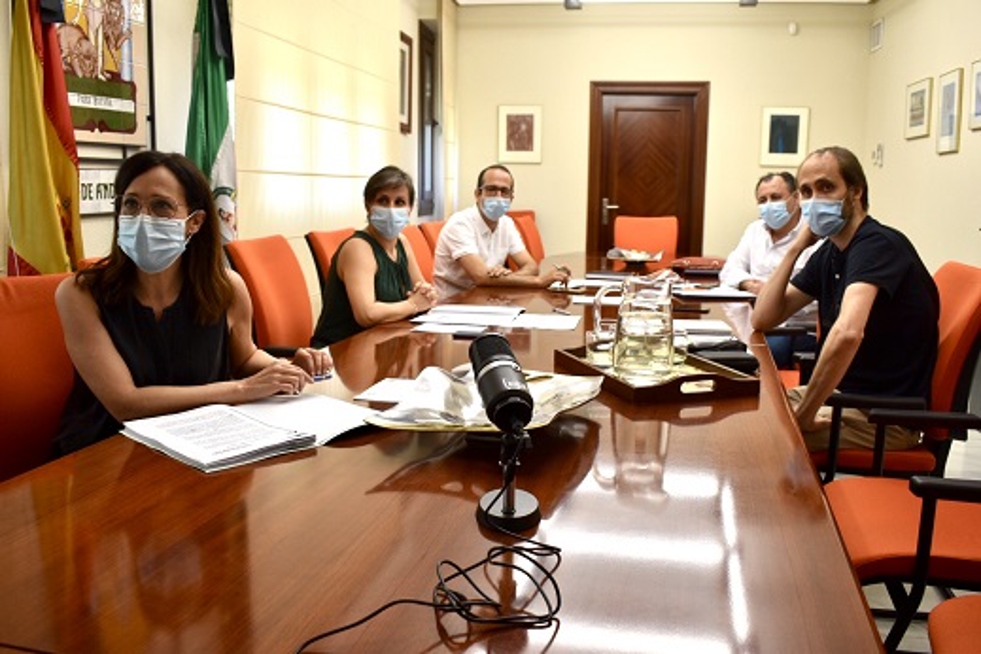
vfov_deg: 40.0
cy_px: 327
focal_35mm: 33
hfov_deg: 57.2
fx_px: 899
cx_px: 490
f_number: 5
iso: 400
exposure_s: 1/100
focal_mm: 22
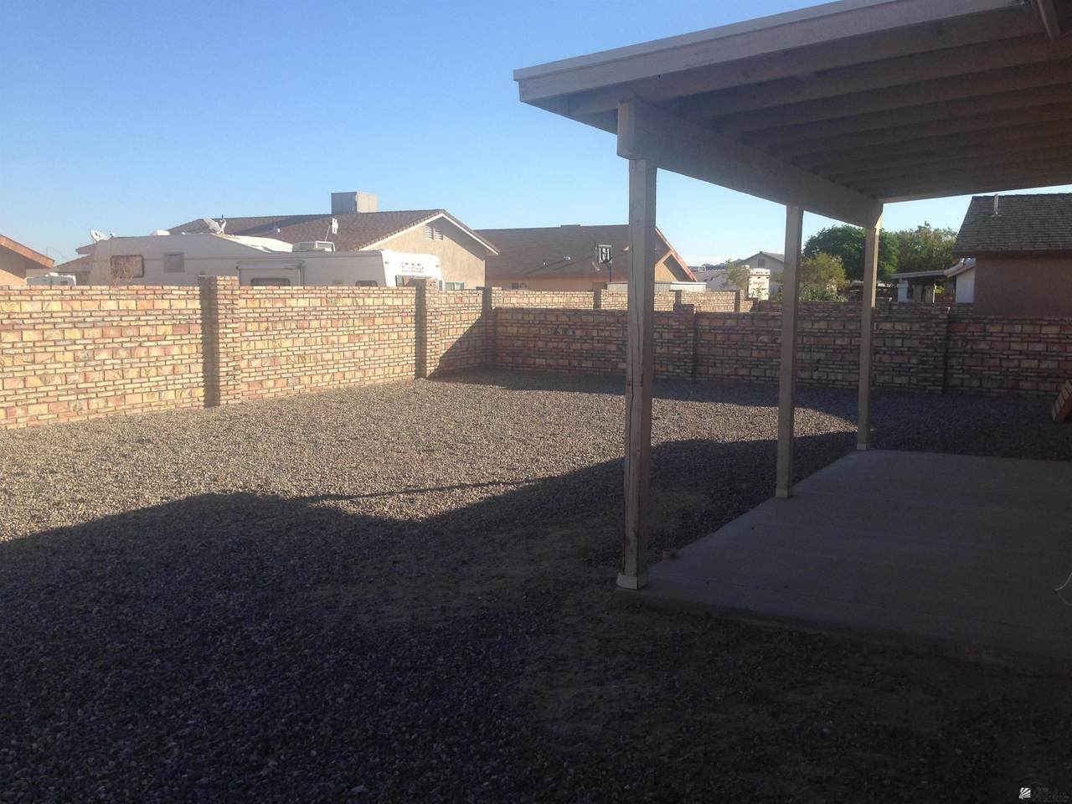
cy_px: 402
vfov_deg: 42.9
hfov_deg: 55.4
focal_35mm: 33
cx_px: 536
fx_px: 1022
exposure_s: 1/1205
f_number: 2.4
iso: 50
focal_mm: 4.12
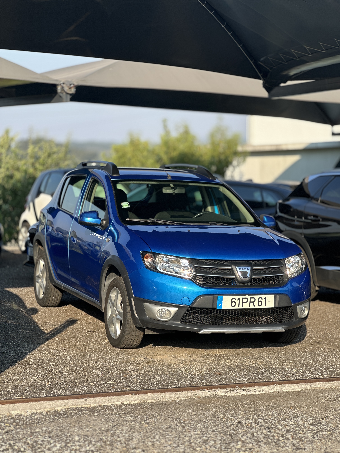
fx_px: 1008
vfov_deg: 25.3
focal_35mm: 77
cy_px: 226
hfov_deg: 19.1
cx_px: 170
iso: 25
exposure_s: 1/165
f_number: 2.8
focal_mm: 9
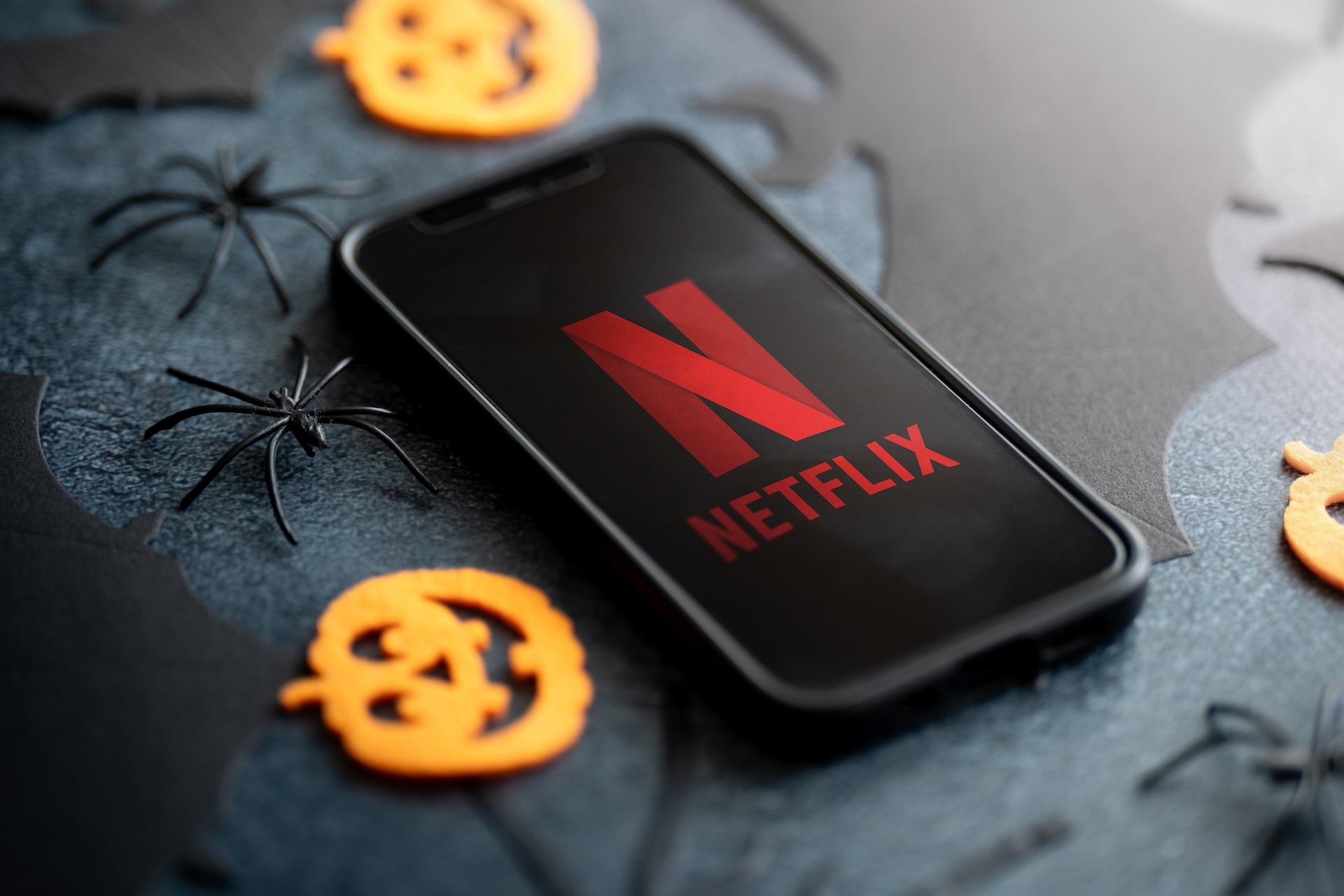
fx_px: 5376
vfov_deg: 9.5
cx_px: 672
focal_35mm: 144
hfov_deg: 14.3
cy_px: 448
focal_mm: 144
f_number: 2.8
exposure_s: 1/320
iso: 640
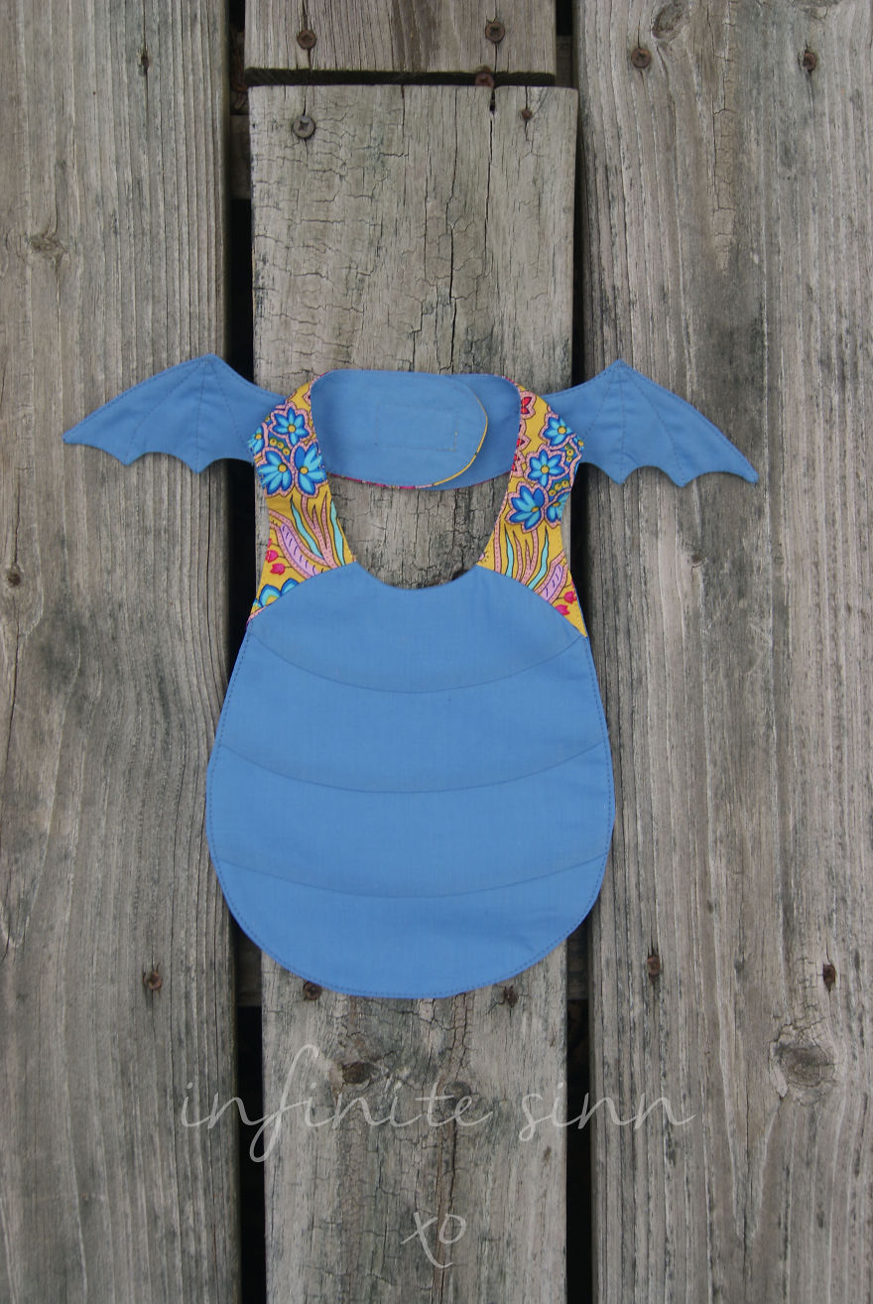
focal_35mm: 39
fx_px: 1414
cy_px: 652
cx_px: 436
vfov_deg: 49.5
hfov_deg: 34.3
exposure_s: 1/60
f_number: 7.1
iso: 100
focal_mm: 26
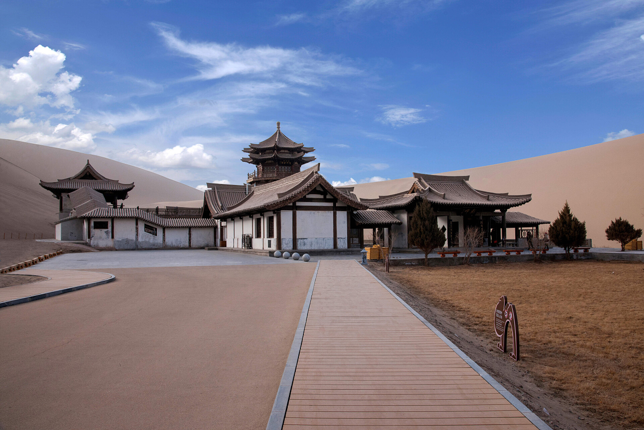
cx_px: 322
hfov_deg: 65.5
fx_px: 501
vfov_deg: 46.4
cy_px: 215
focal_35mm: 28
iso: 800
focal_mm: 28
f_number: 13
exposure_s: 1/640
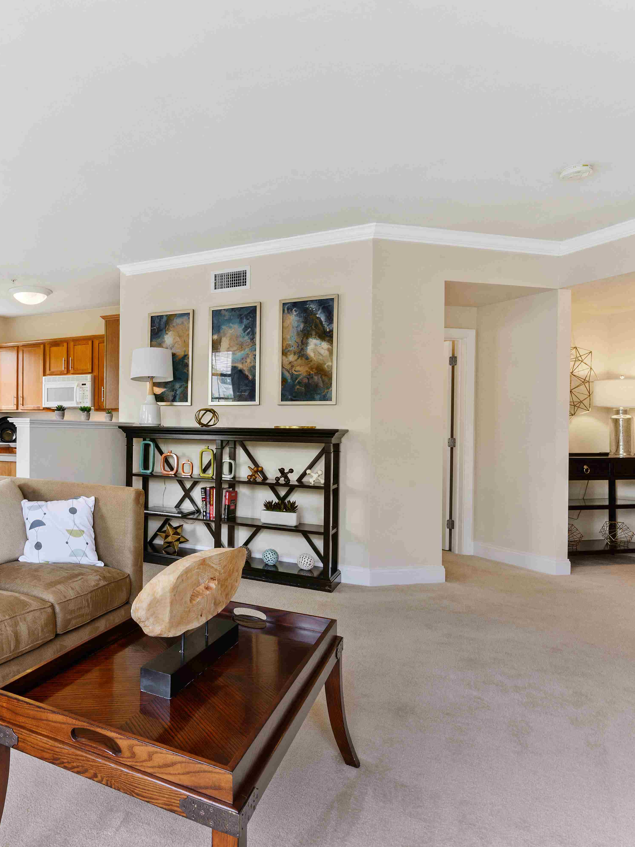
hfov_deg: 55.1
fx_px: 538
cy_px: 428
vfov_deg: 76.4
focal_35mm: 22
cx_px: 95
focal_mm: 15
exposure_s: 1/2.5
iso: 200
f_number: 11
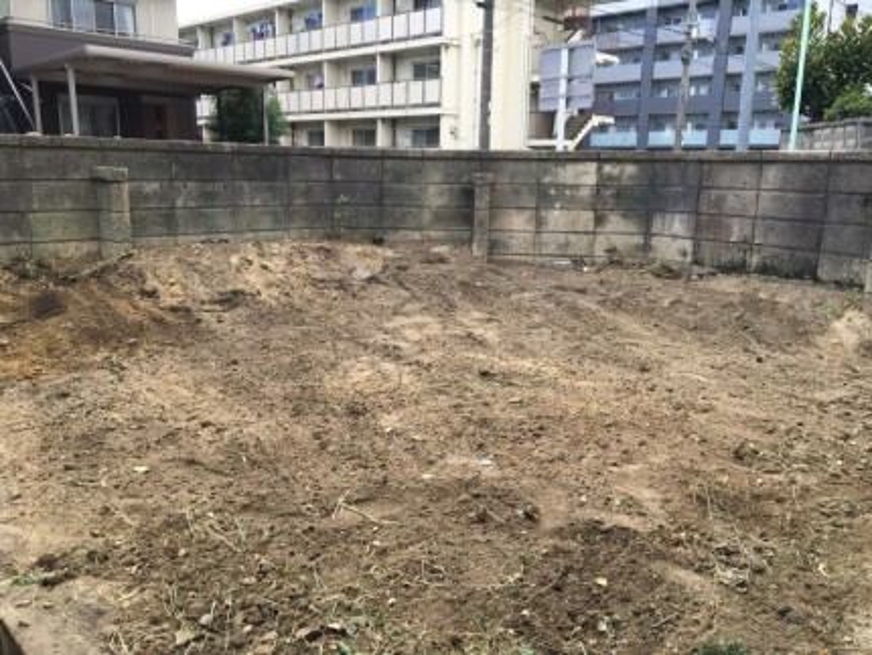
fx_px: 731
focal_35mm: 29
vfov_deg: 48.3
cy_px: 328
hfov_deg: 61.6
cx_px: 436
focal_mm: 4.15
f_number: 2.2
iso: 25
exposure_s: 1/366
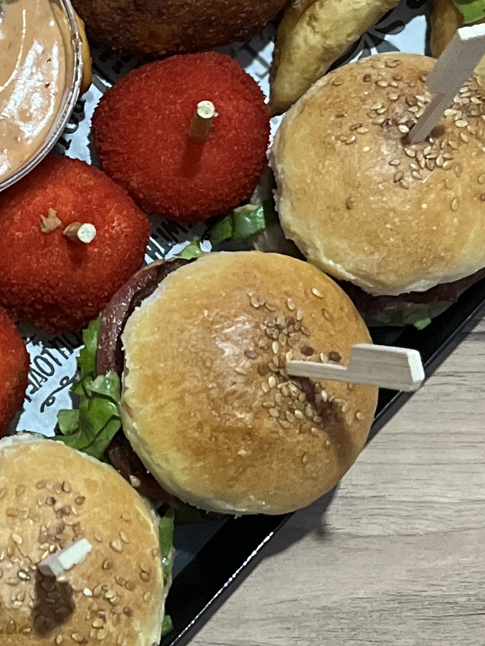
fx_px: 1905
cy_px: 116
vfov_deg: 19.0
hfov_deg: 13.9
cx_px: -159
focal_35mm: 102
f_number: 1.6
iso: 500
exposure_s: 1/33
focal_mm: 5.1
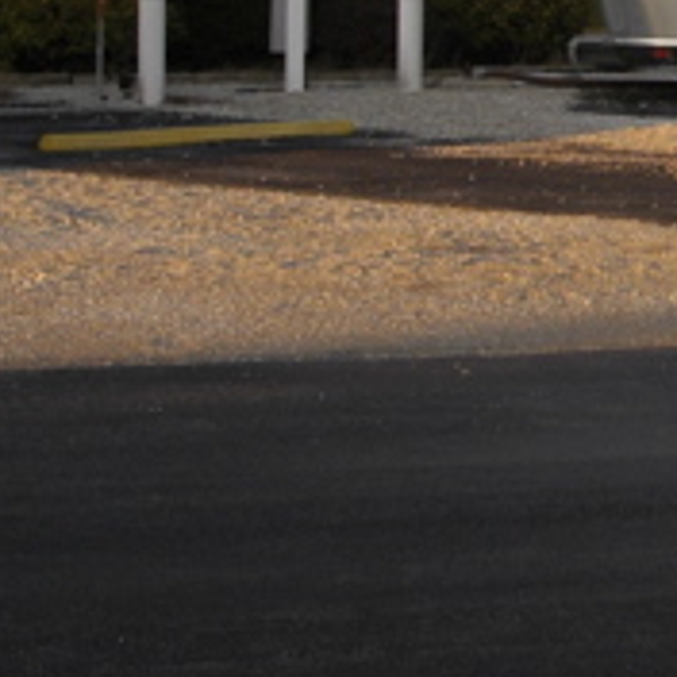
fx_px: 3450
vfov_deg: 11.0
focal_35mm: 156
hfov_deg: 10.3
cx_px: 1396
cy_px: -121
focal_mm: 27
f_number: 7.1
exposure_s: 1/200
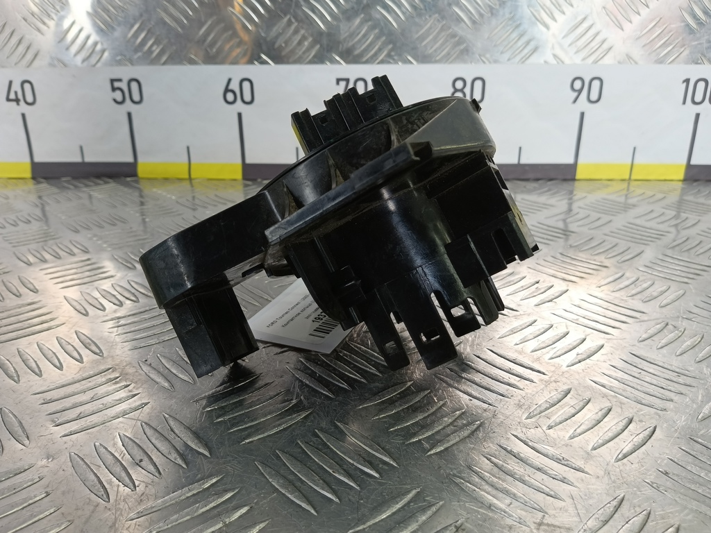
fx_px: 472
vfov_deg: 58.9
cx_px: 356
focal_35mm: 23
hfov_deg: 73.9
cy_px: 266
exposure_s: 1/100
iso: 116
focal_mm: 4.11
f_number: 1.6
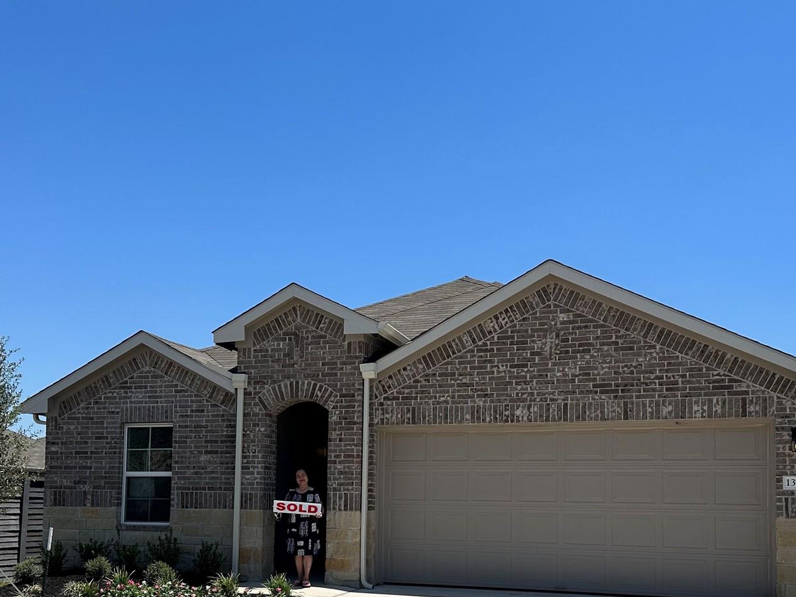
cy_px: 461
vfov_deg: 35.0
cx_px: 370
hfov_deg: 46.8
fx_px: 920
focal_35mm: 40
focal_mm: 6.86
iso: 80
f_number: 1.78
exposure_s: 1/8929
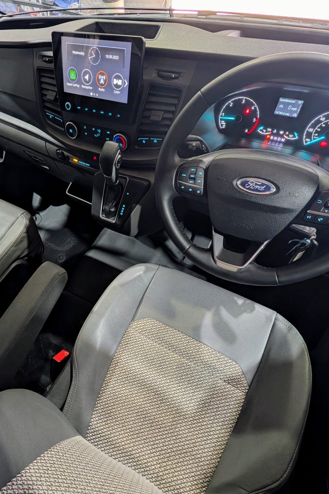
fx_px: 233
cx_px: 127
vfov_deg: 93.3
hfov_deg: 69.5
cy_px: 252
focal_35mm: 17
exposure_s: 1/25
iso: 94
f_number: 1.7
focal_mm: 2.02
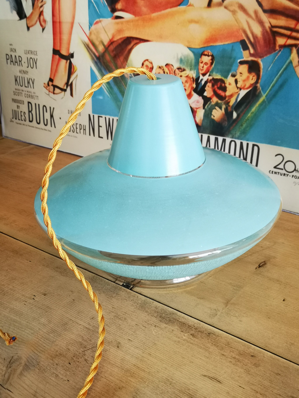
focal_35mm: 41
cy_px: 199
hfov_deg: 35.1
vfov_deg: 45.8
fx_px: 472
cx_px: 150
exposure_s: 1/33.3
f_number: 1.8
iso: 125
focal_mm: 5.58
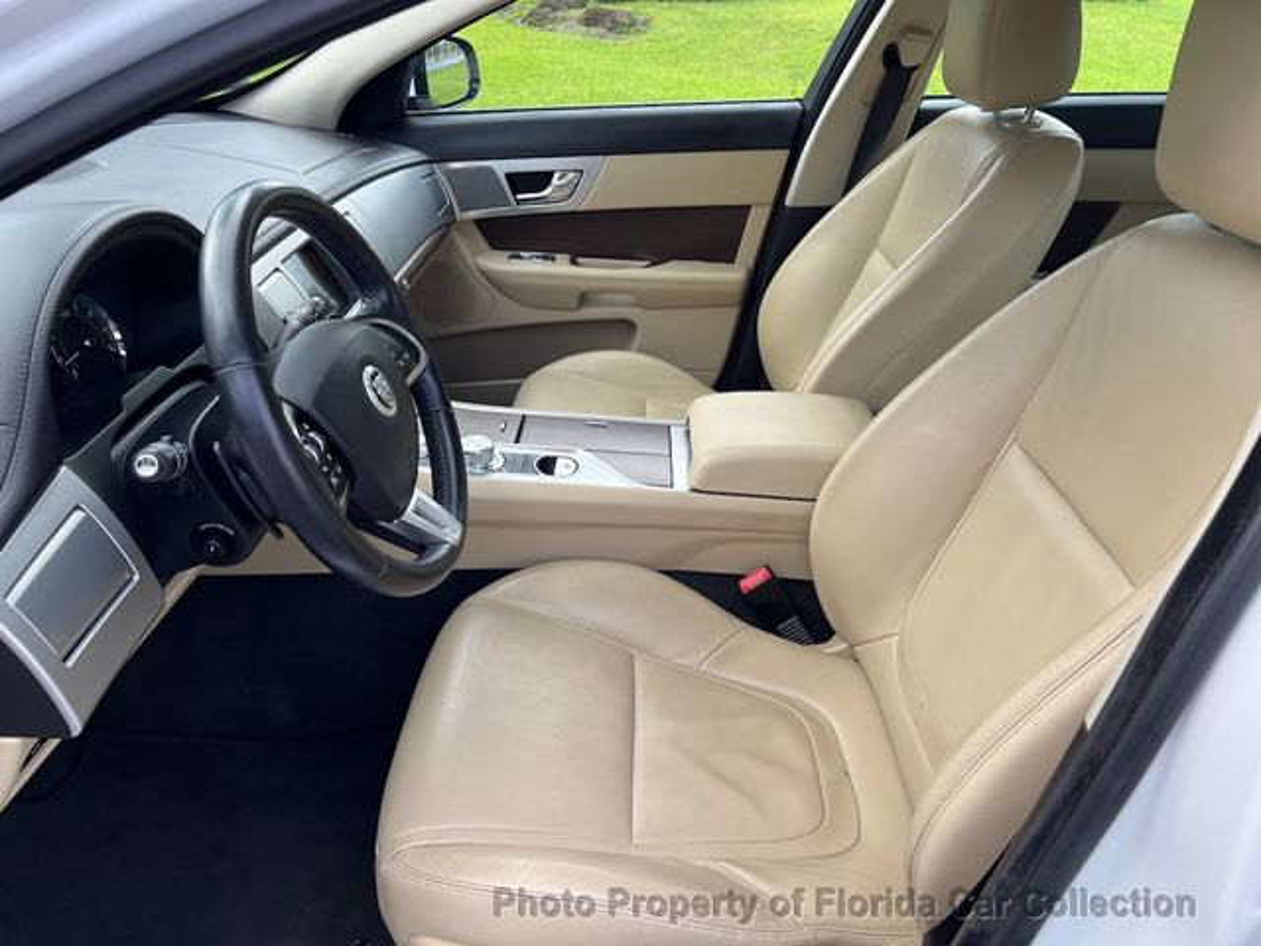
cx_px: 630
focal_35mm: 26
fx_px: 947
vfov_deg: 53.1
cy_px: 473
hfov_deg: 67.3
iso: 50
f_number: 1.5
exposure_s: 1/478
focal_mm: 5.7
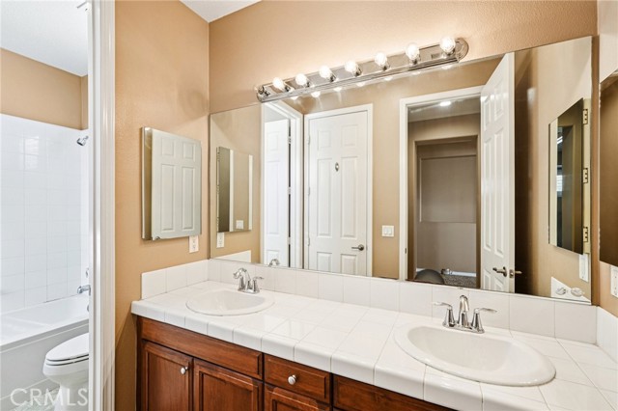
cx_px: 309
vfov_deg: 73.7
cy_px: 206
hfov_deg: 96.8
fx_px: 275
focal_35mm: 16
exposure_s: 1/30
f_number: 8
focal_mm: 16
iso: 400
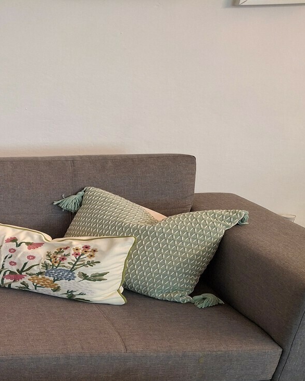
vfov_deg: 37.9
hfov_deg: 28.2
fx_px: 541
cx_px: -43
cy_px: 280
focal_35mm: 48
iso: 320
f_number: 1.8
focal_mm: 4.69
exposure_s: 1/60
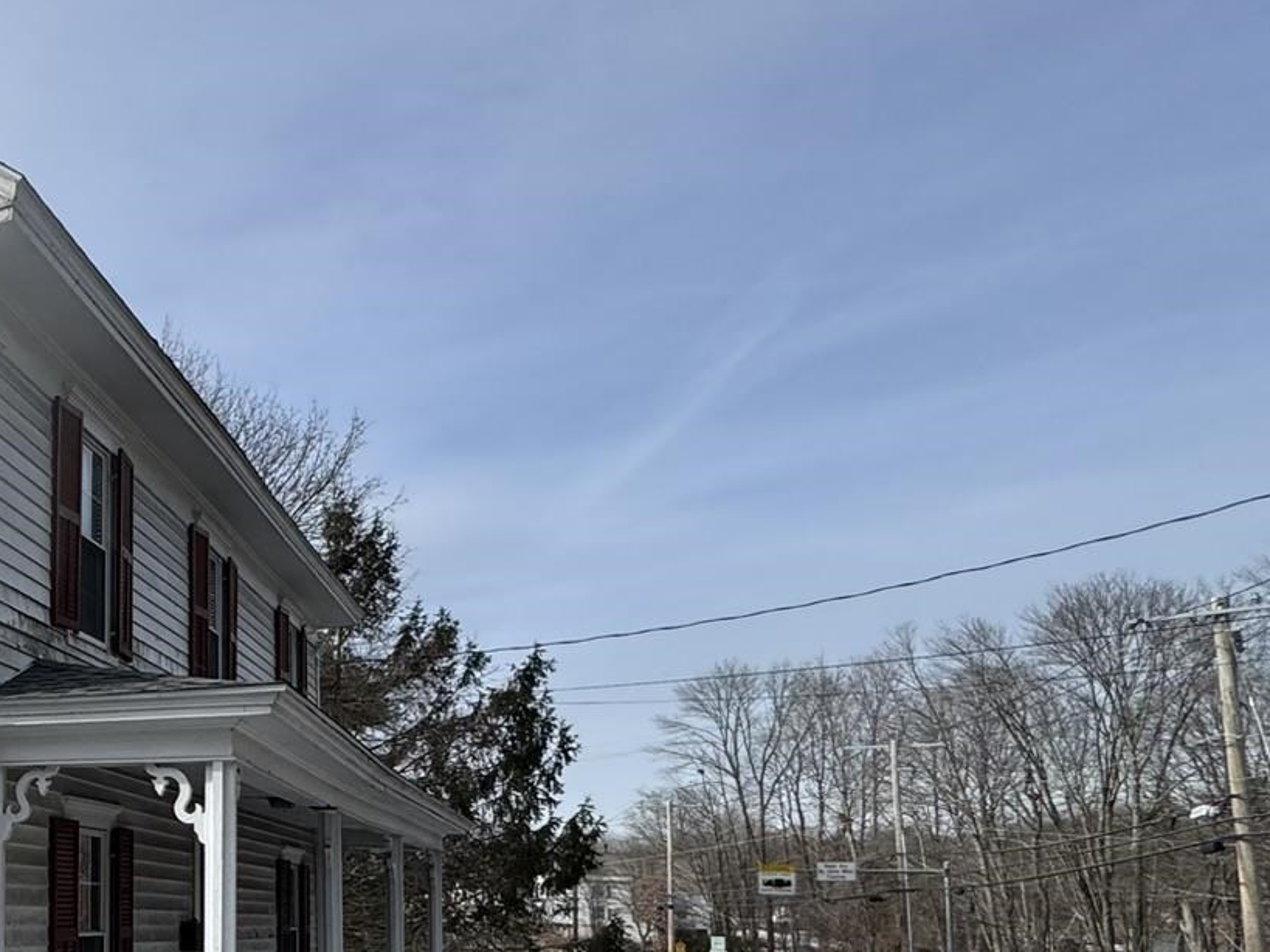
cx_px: -290
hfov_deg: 37.8
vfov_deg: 38.8
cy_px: 791
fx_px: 1284
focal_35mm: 35
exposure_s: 1/2342
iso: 50
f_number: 2.2
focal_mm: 2.22
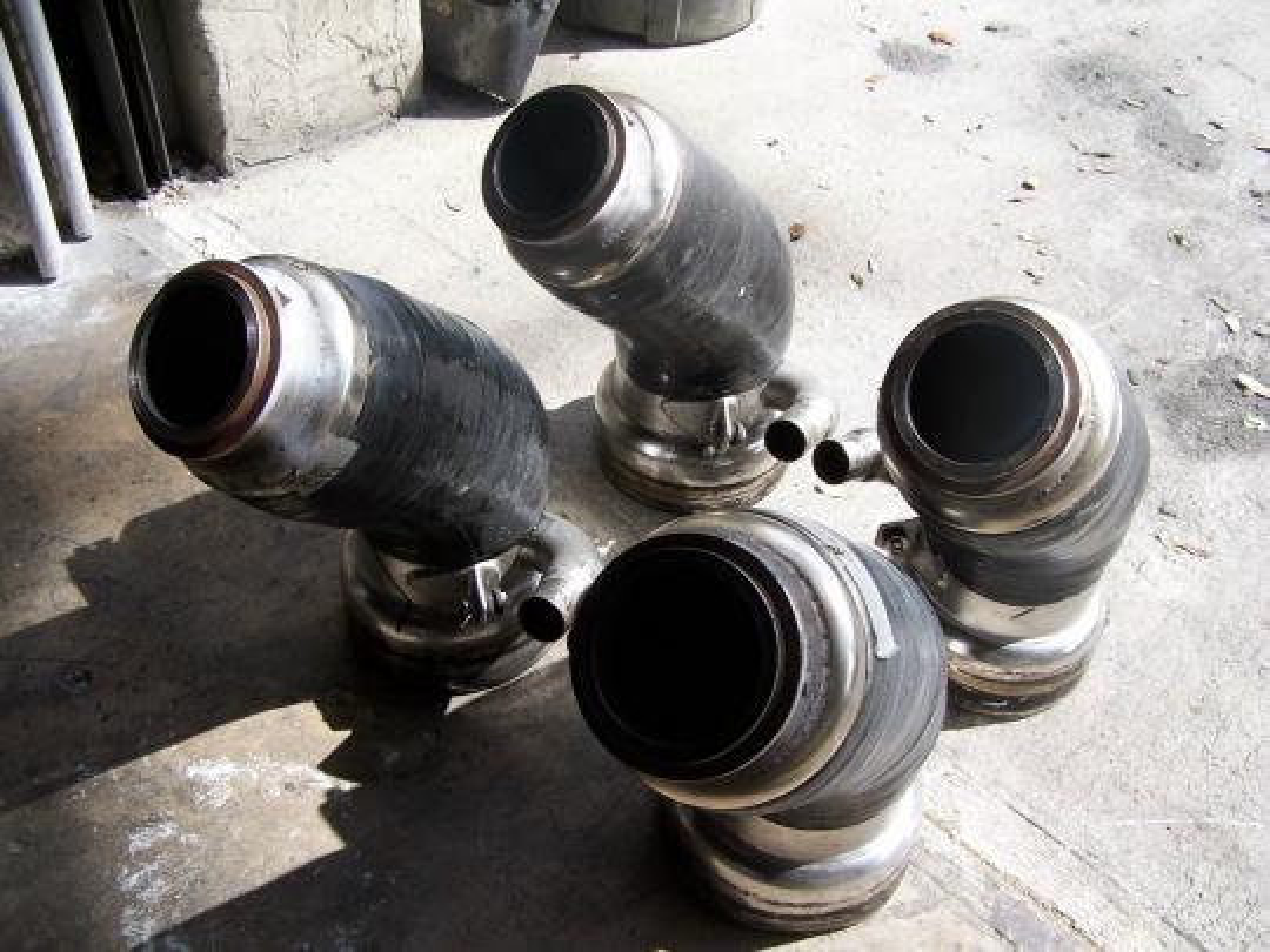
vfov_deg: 37.7
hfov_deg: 49.0
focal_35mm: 38
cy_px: 476
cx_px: 635
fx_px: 1394
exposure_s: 1/350
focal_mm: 6.3
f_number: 4
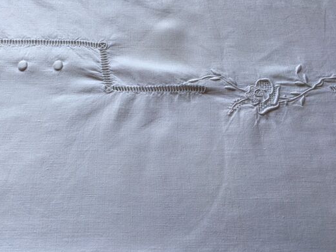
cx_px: 133
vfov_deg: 39.6
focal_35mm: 36
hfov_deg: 51.0
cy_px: 113
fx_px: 349
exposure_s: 1/105
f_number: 2.2
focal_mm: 4.15
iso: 25
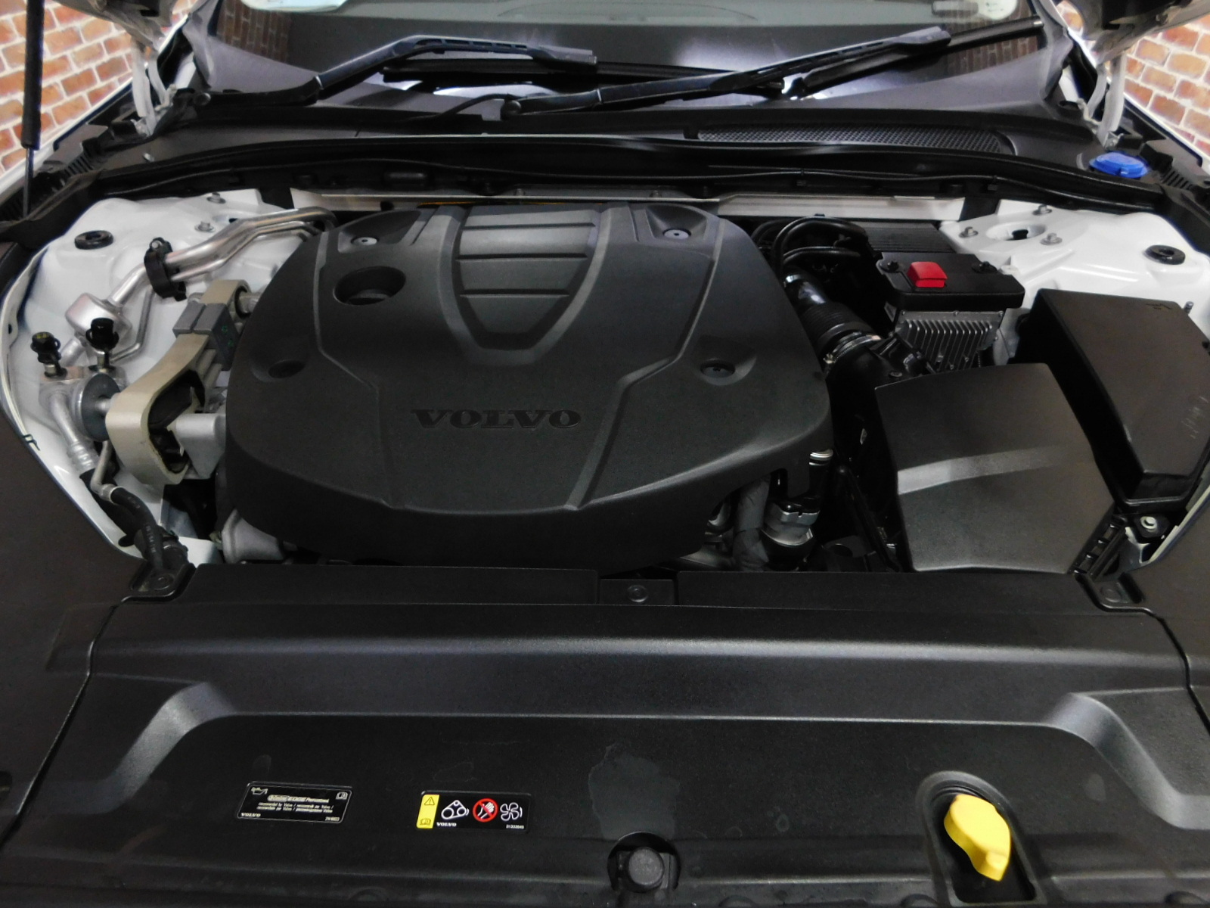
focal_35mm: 23
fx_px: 804
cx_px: 605
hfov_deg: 73.9
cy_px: 454
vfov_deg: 58.9
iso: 400
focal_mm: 4
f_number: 3
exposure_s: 1/30
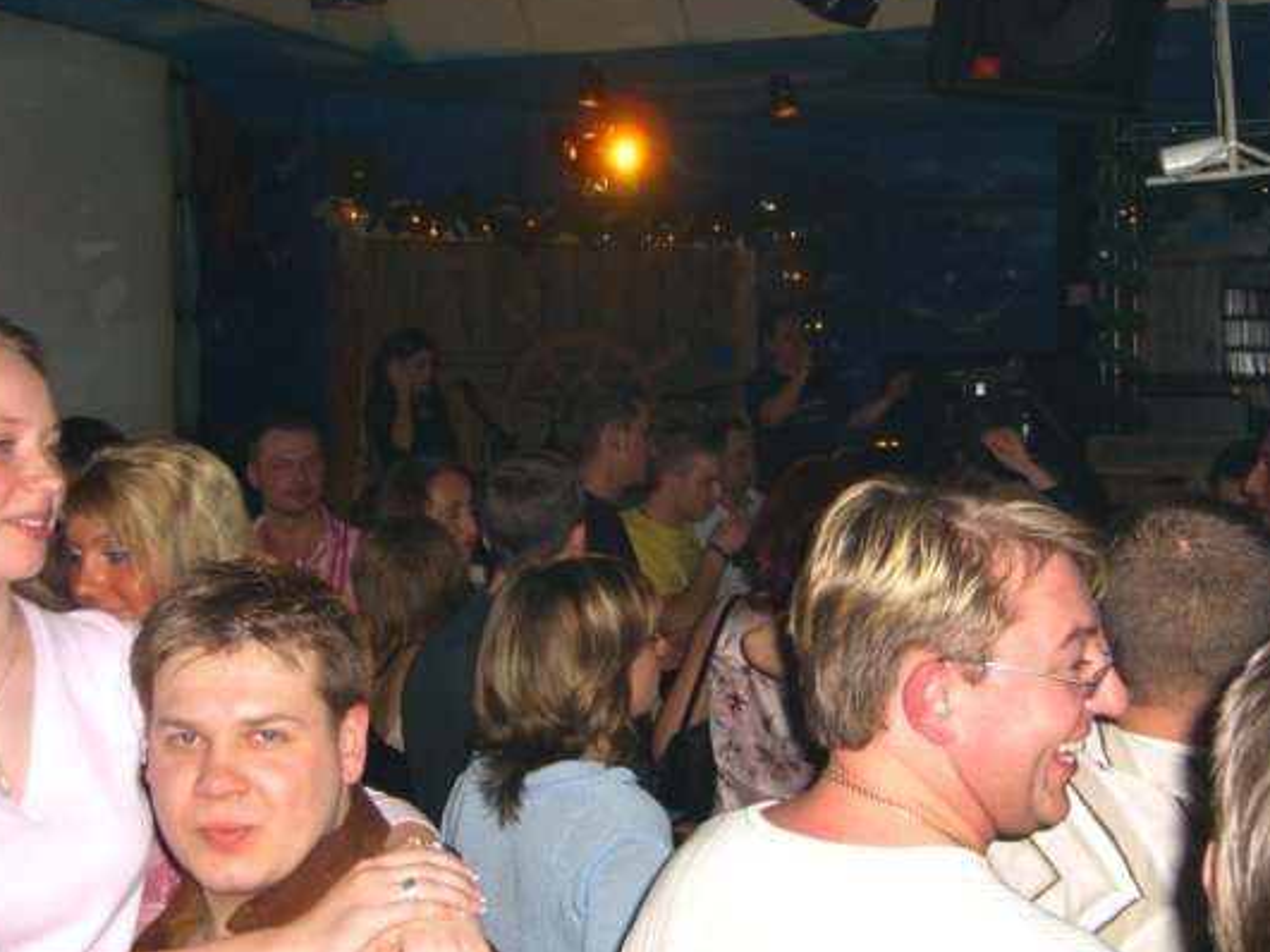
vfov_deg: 28.0
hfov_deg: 36.8
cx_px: 684
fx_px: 1907
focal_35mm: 52
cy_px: 426
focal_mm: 9.5
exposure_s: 1/60
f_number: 3.1
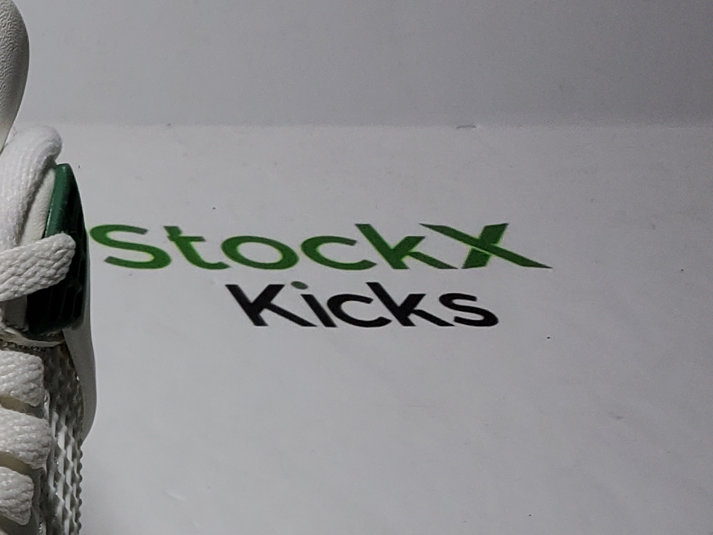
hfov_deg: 16.4
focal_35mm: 98
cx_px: -620
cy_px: 683
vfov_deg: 14.5
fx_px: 2018
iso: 50
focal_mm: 4.3
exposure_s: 1/299
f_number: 2.4
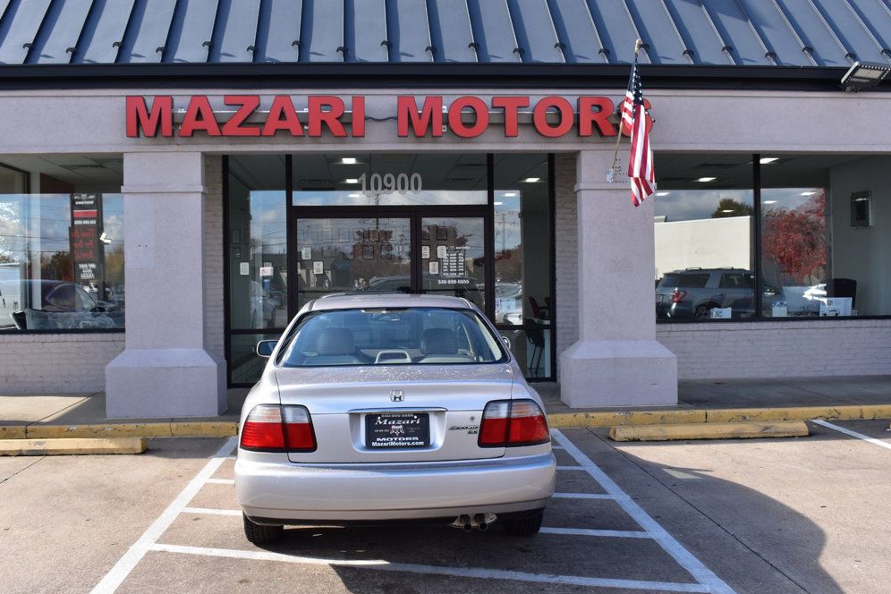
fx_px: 916
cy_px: 292
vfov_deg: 35.9
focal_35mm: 37
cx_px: 442
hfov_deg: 51.9
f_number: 10
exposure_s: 1/320
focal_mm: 24
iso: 400
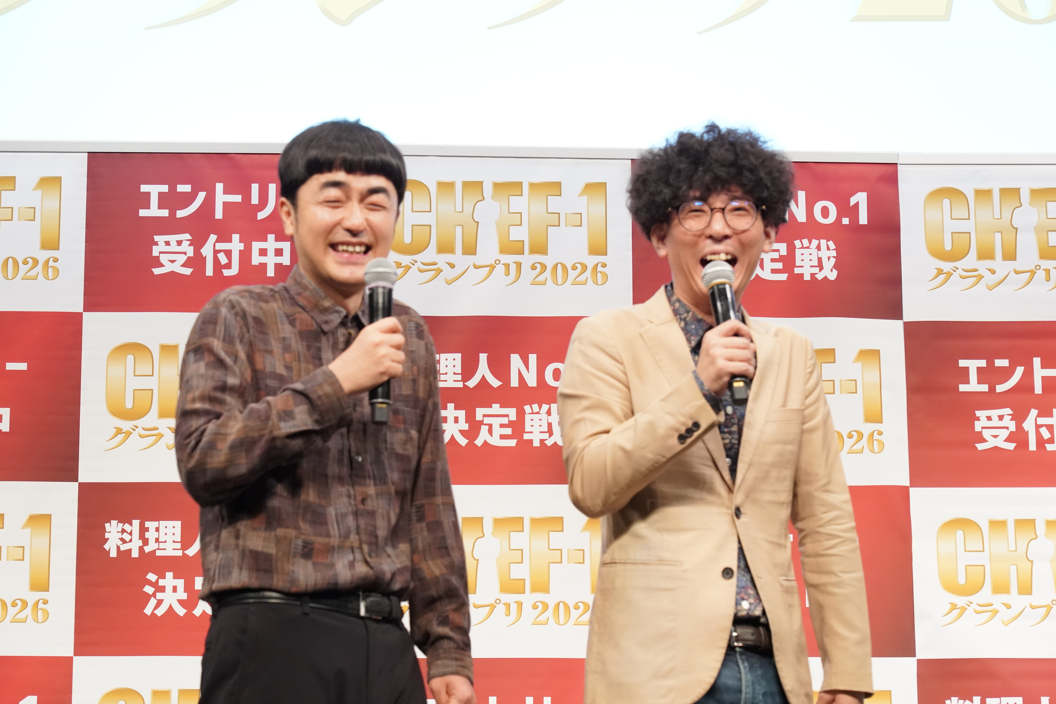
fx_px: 3080
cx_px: 528
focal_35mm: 105
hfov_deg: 19.5
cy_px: 352
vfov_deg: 13.0
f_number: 6.3
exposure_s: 1/160
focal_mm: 105
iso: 5000
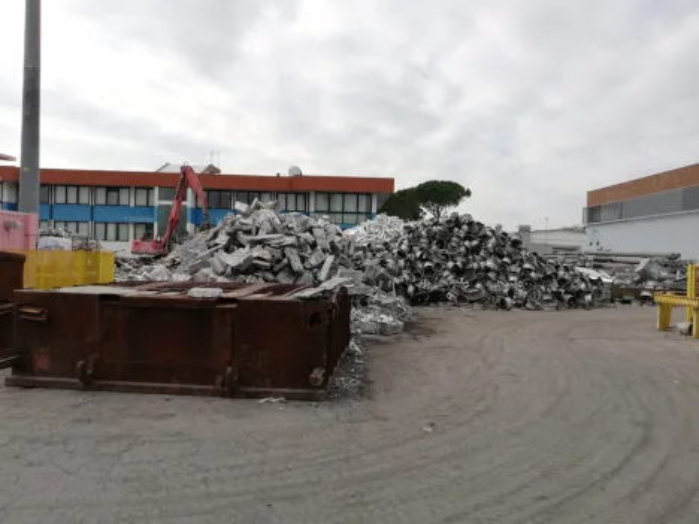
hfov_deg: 65.3
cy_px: 262
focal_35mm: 27
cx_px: 350
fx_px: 545
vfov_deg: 51.4
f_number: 2.2
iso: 50
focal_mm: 3.81
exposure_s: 1/664
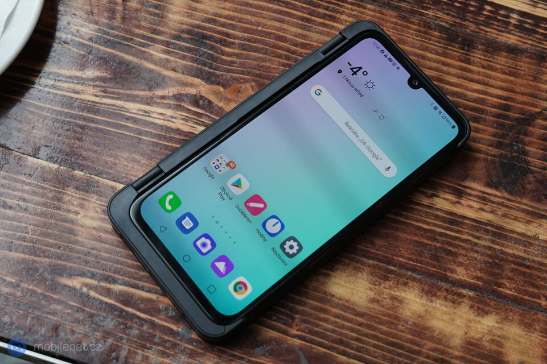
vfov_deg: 31.9
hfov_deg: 46.4
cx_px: 274
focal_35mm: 42
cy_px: 182
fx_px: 638
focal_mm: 42
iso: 1000
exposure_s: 1/200
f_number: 6.3
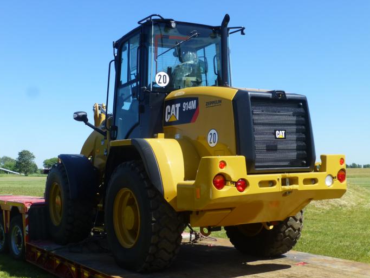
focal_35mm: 48
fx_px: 513
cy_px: 144
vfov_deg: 30.3
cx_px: 160
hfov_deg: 39.6
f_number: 3.9
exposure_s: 1/640
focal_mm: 7.4
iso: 100
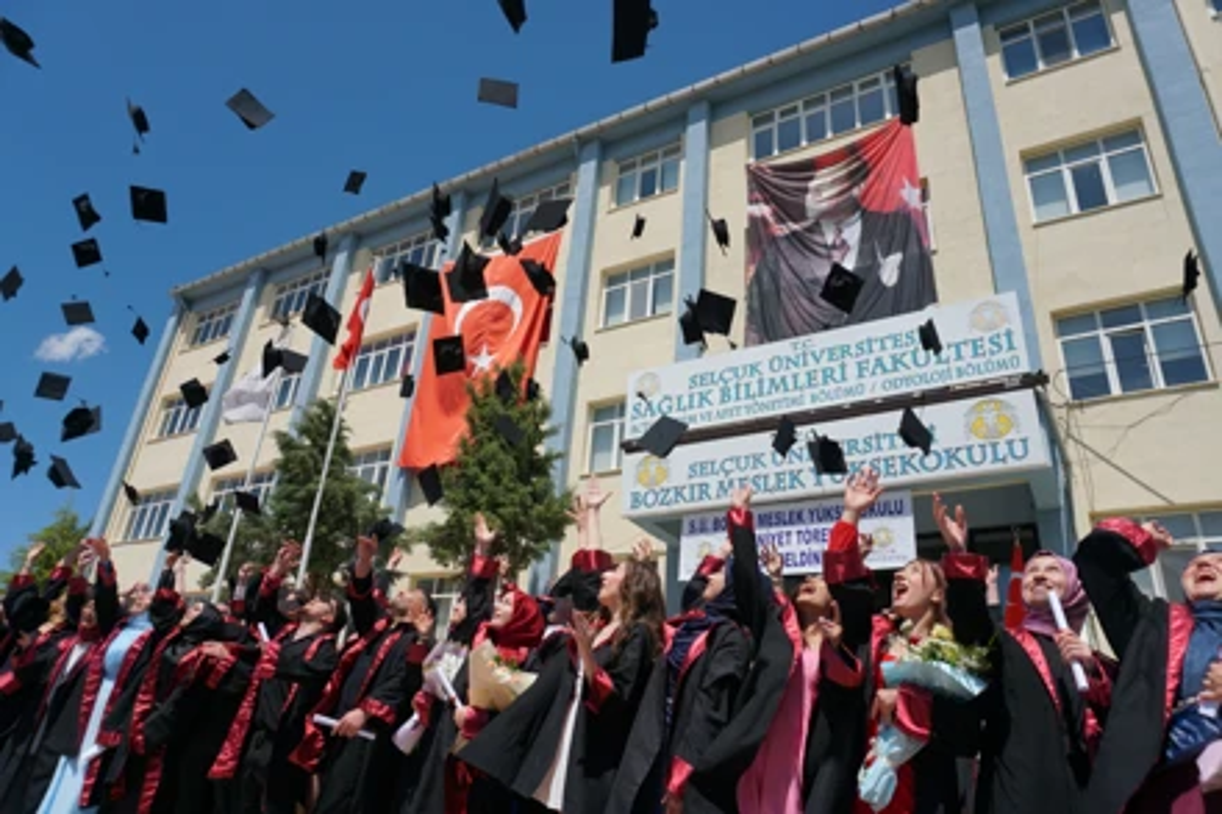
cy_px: 407
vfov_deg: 53.1
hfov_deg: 73.8
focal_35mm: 24
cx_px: 611
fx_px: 814
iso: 100
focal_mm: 16
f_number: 5.6
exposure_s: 1/800
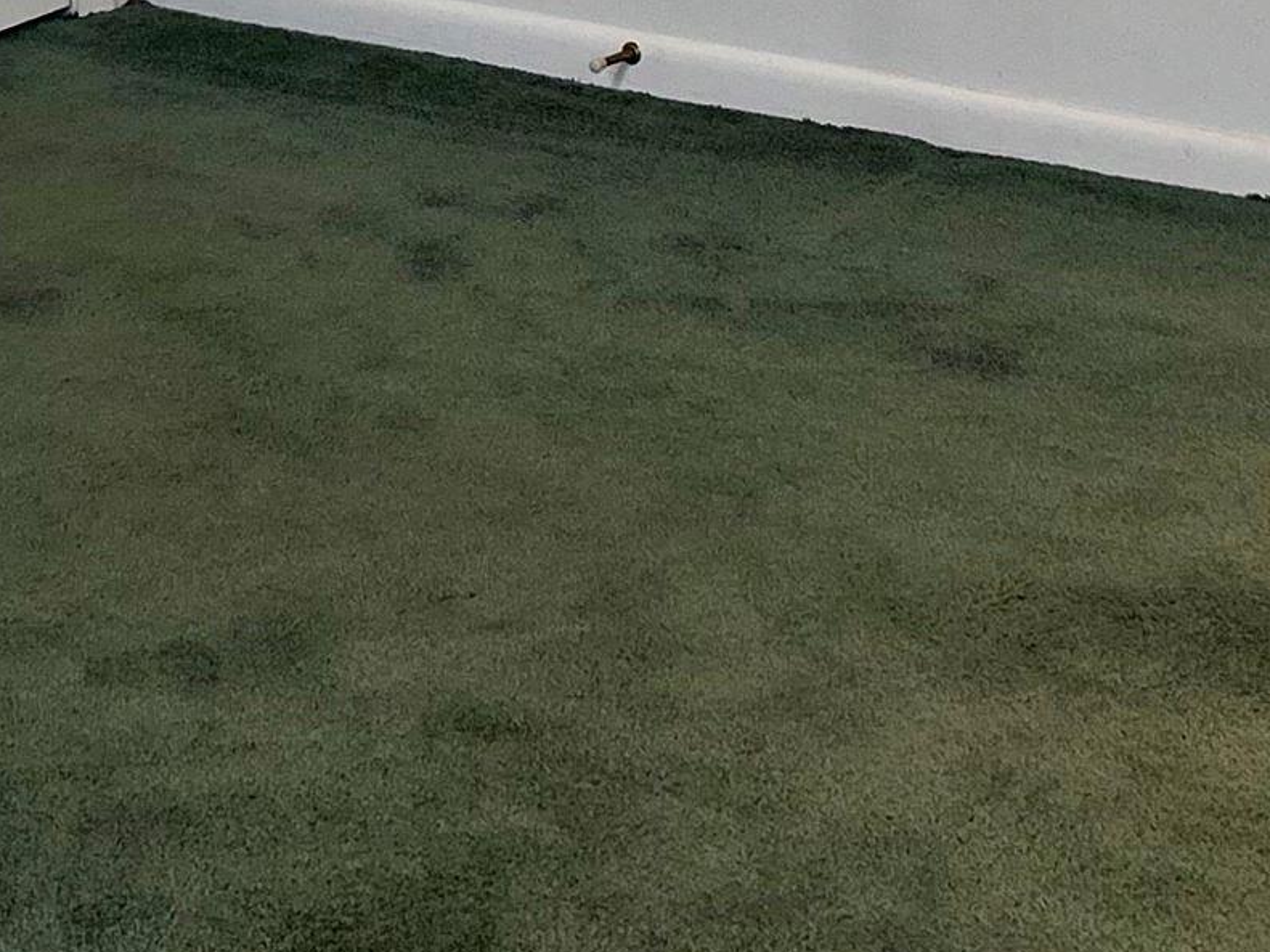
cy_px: -747
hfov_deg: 19.4
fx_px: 3705
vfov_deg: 13.2
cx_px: 397
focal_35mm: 101
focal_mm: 5.7
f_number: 1.5
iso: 125
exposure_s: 1/60
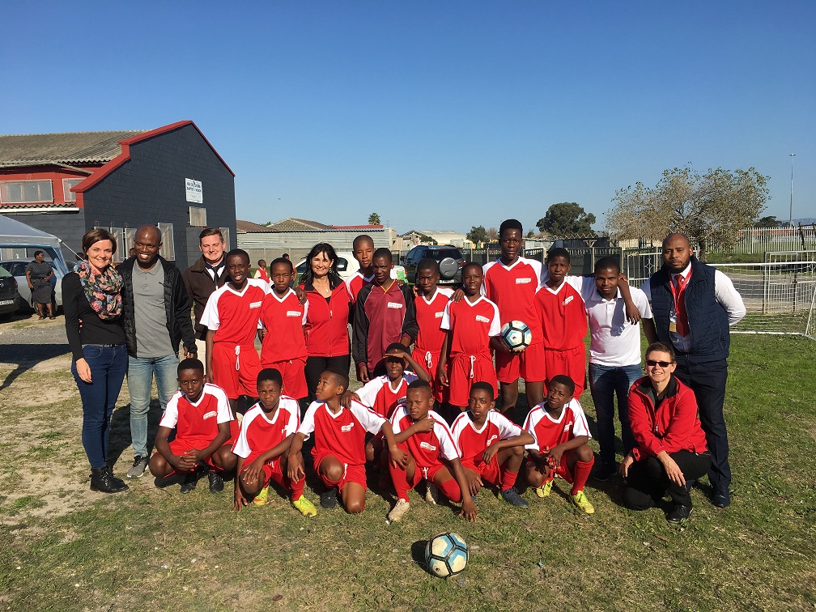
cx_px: 408
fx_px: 684
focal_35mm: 29
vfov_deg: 48.2
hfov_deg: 61.7
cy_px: 306
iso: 25
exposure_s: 1/1570
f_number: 2.2
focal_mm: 4.15
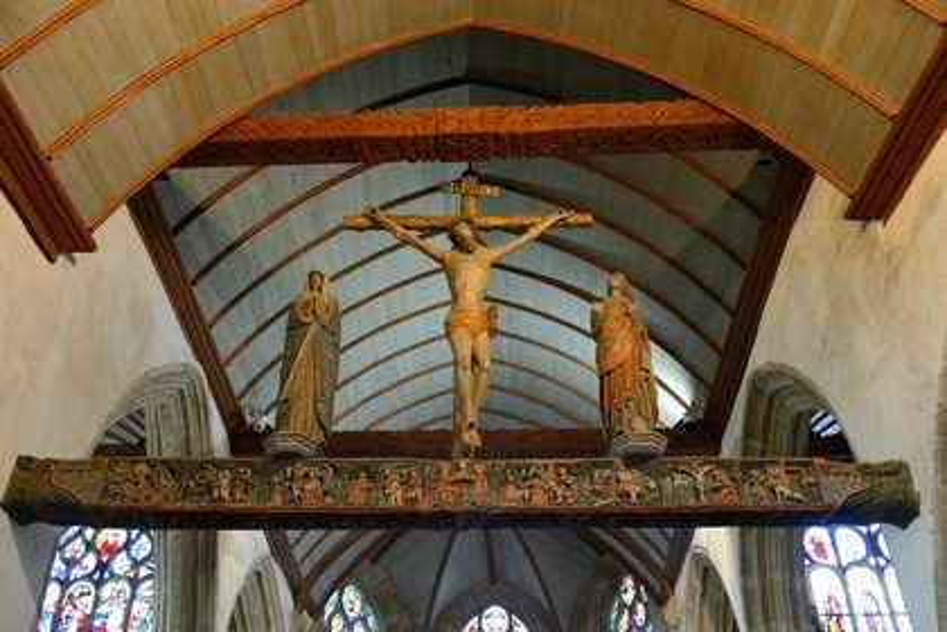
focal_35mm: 35
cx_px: 474
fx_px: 921
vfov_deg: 37.9
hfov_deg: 54.4
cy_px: 316
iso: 1600
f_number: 3.5
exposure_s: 1/50
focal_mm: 35
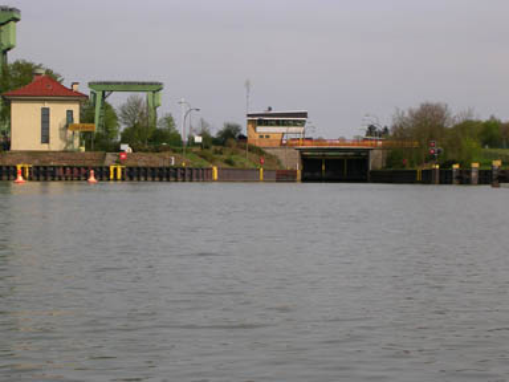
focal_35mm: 115
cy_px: 191
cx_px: 254
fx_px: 1691
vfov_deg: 12.9
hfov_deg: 17.1
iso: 50
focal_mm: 17.4
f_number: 4.9
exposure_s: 1/473
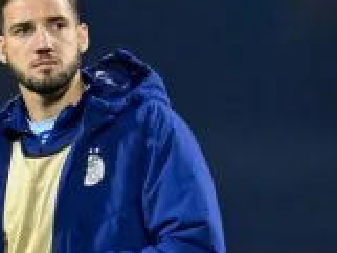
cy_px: 407
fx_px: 26519
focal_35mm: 2722
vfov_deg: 0.5
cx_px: 167
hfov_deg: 0.7
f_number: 2.8
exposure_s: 1/1250
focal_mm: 400
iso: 4000
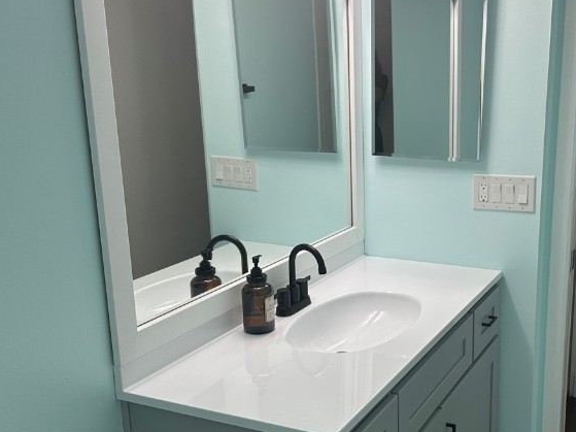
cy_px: 254
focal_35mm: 44
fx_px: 732
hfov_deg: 42.3
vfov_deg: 32.8
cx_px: 393
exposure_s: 1/120
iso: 80
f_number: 1.78
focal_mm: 6.86
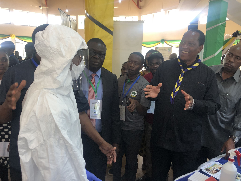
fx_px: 195
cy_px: 90
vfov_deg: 49.7
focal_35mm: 28
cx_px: 120
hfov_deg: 63.4
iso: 40
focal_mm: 4
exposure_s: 1/33
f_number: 1.8
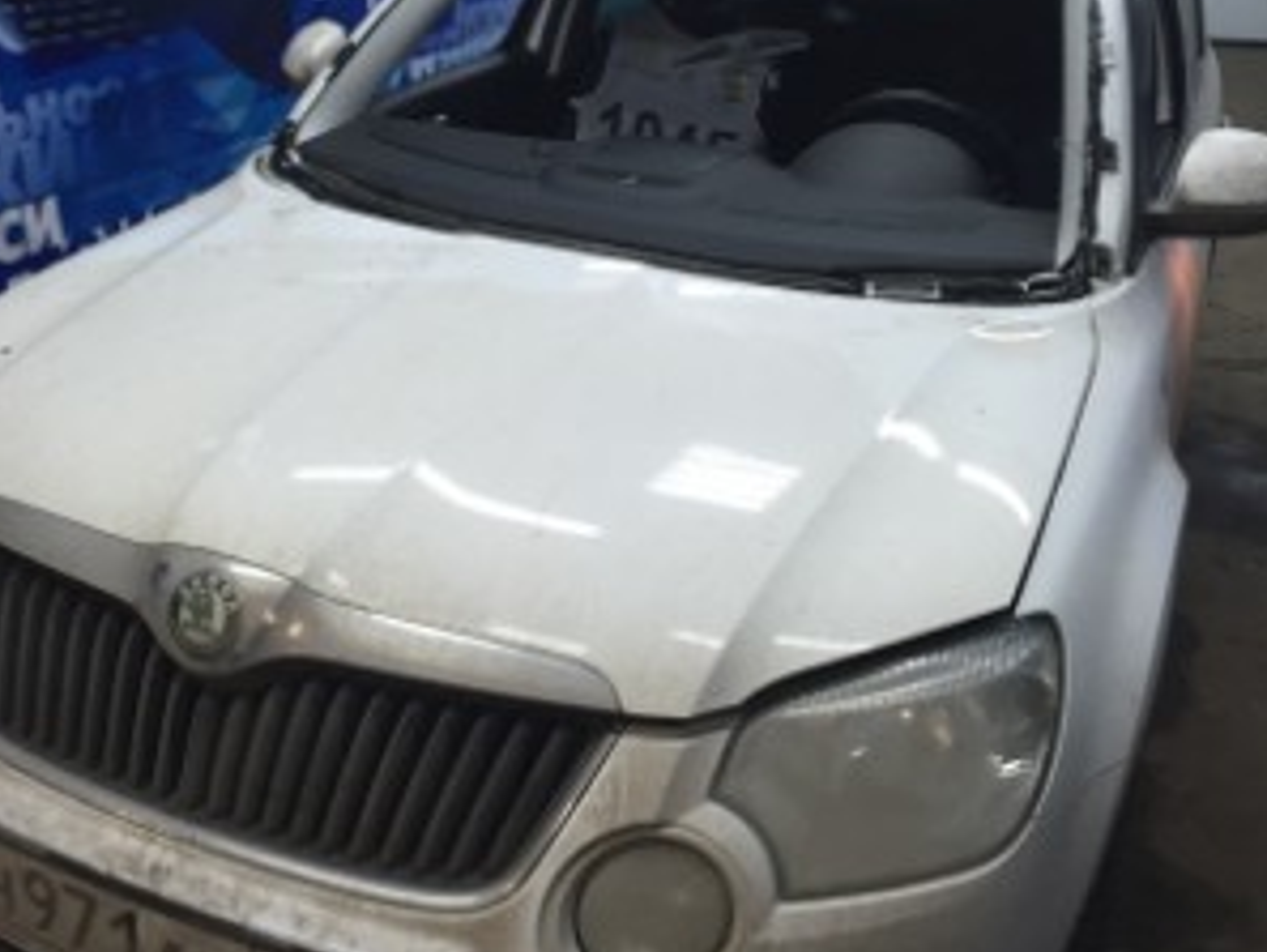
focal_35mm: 39
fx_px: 1428
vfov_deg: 36.5
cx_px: 576
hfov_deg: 47.8
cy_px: 333
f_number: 2.2
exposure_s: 1/33
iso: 80
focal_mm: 4.15
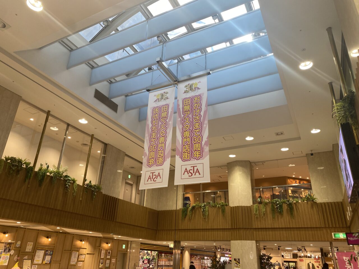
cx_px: 180
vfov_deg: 53.1
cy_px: 134
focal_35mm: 26
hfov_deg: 67.3
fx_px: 270
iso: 64
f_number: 1.8
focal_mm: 4.25
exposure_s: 1/100
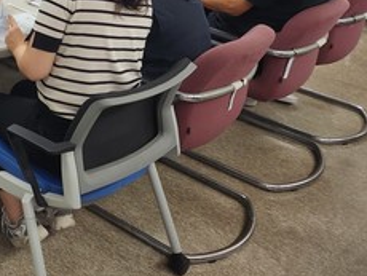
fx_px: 637
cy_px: -59
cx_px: -96
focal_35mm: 60
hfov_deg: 27.5
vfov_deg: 22.5
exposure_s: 1/120
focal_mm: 5.4
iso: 100
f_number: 1.8
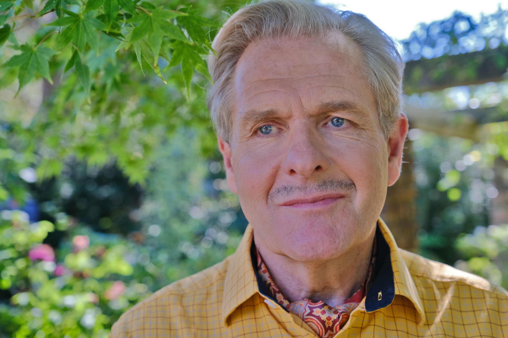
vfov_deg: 24.6
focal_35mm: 55
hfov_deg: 36.2
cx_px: 254
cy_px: 169
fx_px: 776
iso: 320
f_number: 3.2
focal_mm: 36.5
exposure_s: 1/250
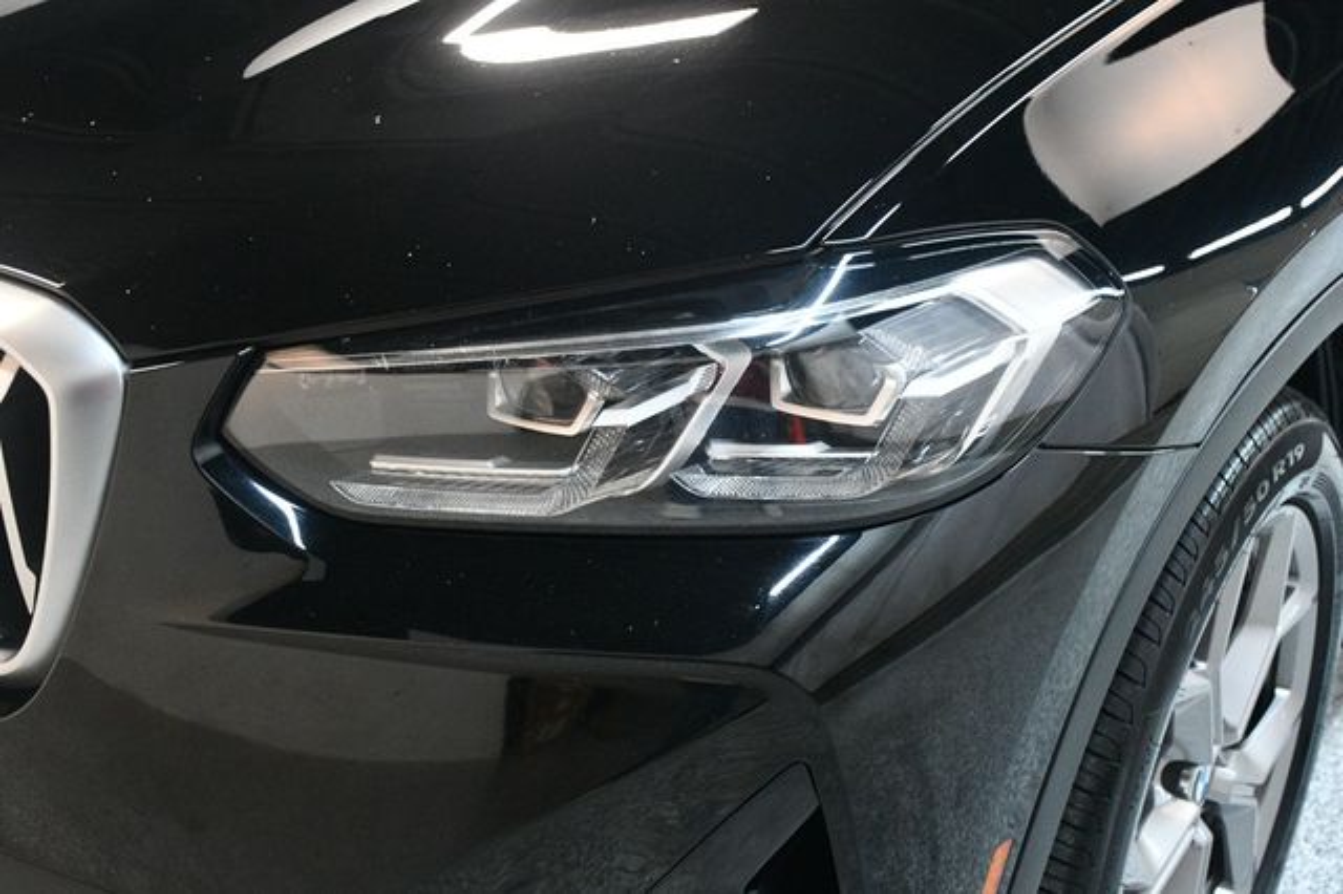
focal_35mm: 48
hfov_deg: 41.1
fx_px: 1790
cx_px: 672
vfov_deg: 28.0
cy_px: 447
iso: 3200
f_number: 4
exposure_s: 1/60
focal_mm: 32
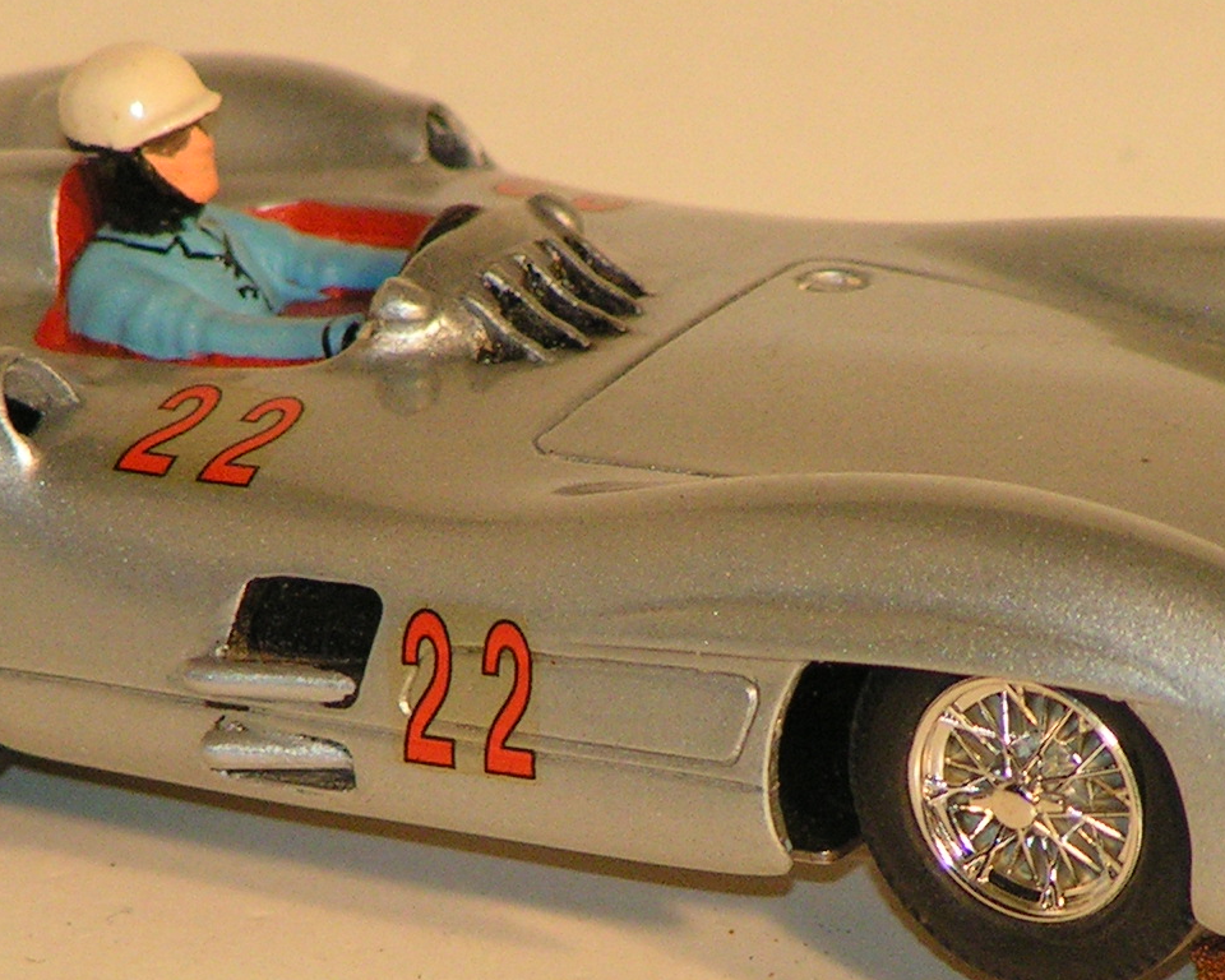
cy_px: 790
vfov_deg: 2.3
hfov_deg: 2.9
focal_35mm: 679
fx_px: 24617
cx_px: 546
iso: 160
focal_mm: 49.8
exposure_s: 1/400
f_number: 3.5
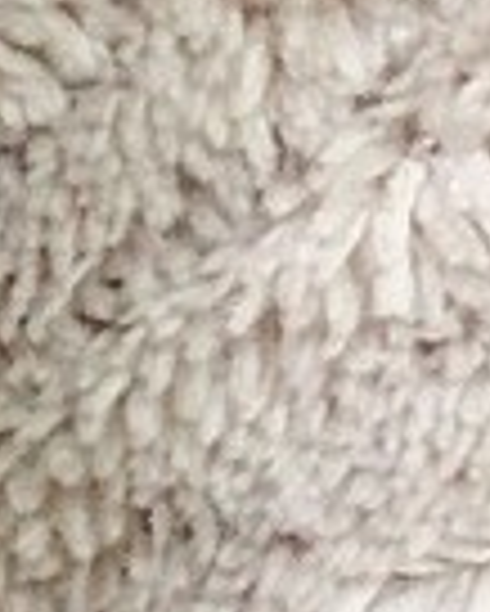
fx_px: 4364
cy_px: 1048
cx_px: -1803
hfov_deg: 5.3
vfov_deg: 7.8
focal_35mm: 241
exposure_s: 1/14
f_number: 1.8
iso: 160
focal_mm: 4
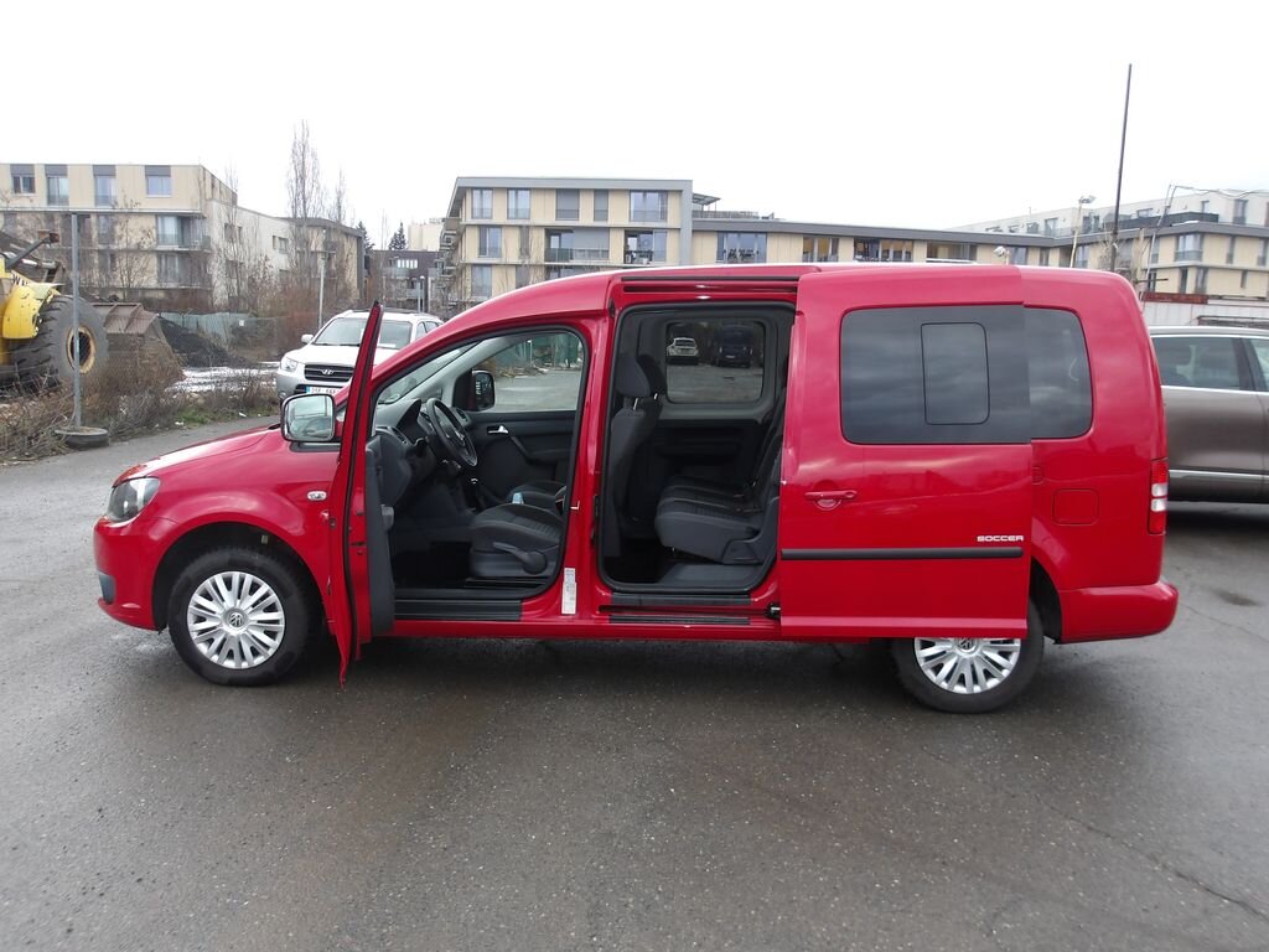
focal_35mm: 27
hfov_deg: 65.3
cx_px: 634
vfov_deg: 51.4
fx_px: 990
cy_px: 476
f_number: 3
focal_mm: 4.9
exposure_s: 1/97
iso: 100
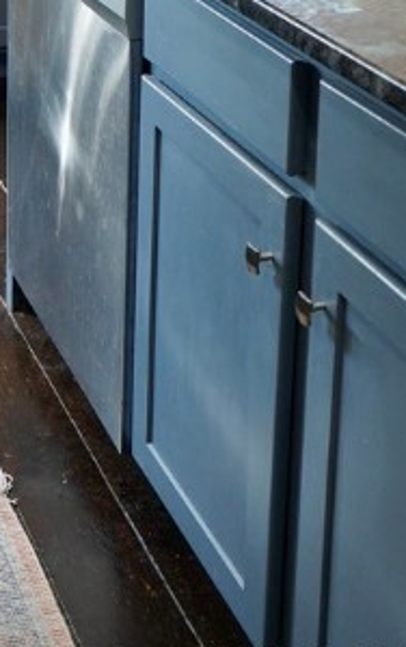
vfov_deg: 25.4
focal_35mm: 73
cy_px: -121
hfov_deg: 17.2
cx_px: -63
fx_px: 1290
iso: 1600
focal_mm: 28
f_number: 4
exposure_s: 1/160
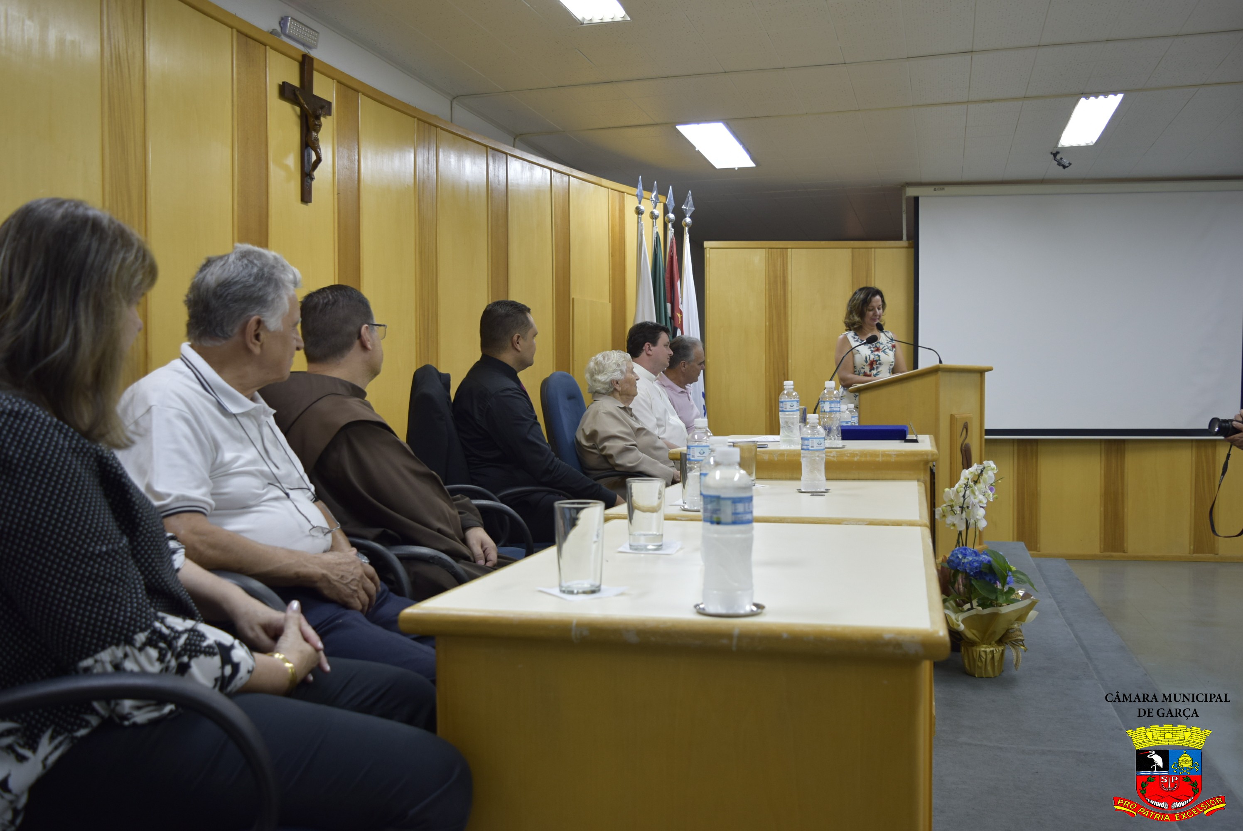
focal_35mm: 32
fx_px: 1088
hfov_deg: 59.5
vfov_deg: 41.8
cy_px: 416
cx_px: 622
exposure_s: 1/60
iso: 360
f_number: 4
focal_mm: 21
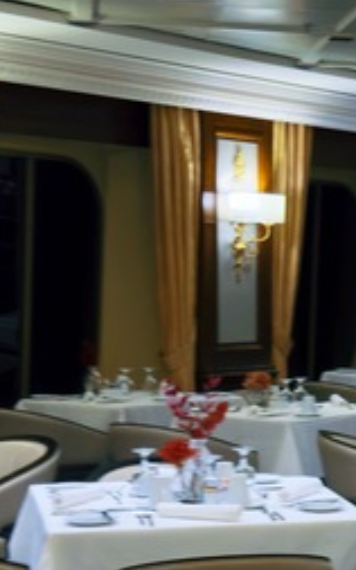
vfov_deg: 20.1
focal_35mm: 103
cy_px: 399
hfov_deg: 12.3
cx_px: 480
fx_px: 1600
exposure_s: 1/60
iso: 320
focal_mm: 6.86
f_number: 1.8
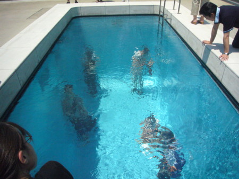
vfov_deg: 49.8
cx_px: 120
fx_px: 193
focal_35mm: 28
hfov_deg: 63.4
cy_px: 90
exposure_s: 1/2000
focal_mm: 4.6
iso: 400
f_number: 5.6
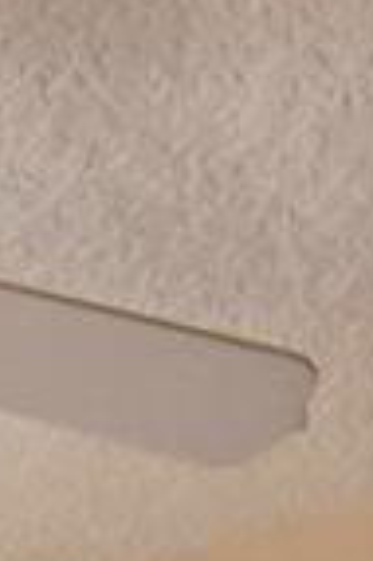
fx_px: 2617
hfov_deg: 7.8
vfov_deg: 10.4
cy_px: 1381
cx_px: -357
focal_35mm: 168
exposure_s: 1/30
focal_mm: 10
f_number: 4.5
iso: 500
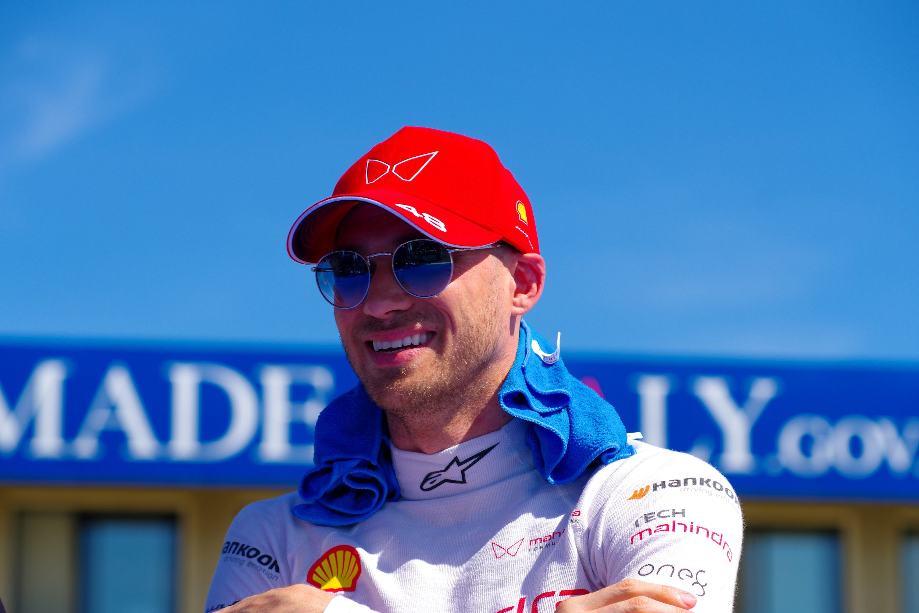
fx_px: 3344
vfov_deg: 10.5
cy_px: 306
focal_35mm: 131
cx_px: 460
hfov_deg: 15.6
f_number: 5
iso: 100
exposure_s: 1/640
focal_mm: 85
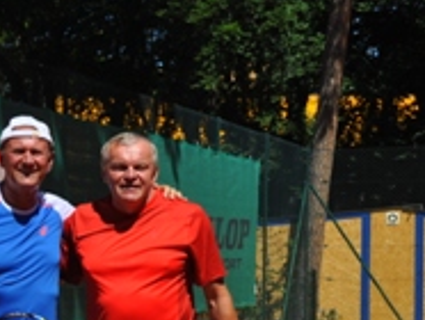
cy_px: 288
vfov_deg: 12.5
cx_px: 69
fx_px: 1451
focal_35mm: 118
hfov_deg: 16.5
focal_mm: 34
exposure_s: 1/2000
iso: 400
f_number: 8
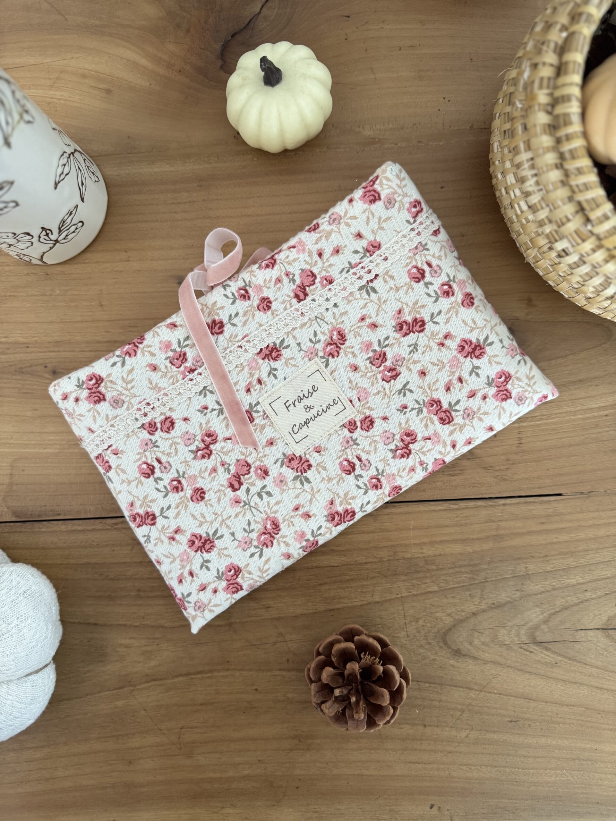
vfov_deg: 71.6
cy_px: 410
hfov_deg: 56.8
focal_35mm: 24
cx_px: 308
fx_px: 569
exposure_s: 1/60
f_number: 1.78
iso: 250
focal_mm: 6.76
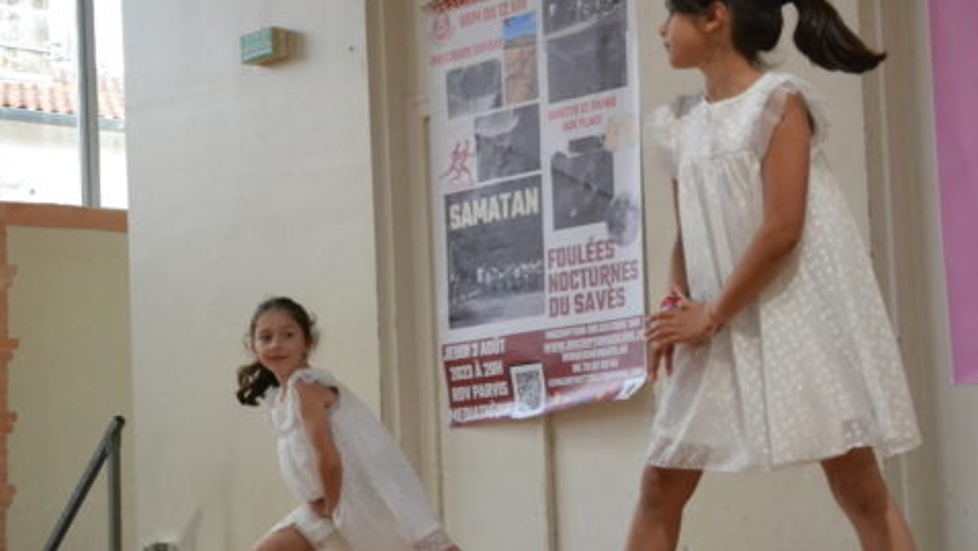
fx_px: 2386
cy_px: 293
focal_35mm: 92
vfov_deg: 13.2
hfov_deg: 23.1
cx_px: 563
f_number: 4.5
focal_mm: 40
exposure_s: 1/250
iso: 3200
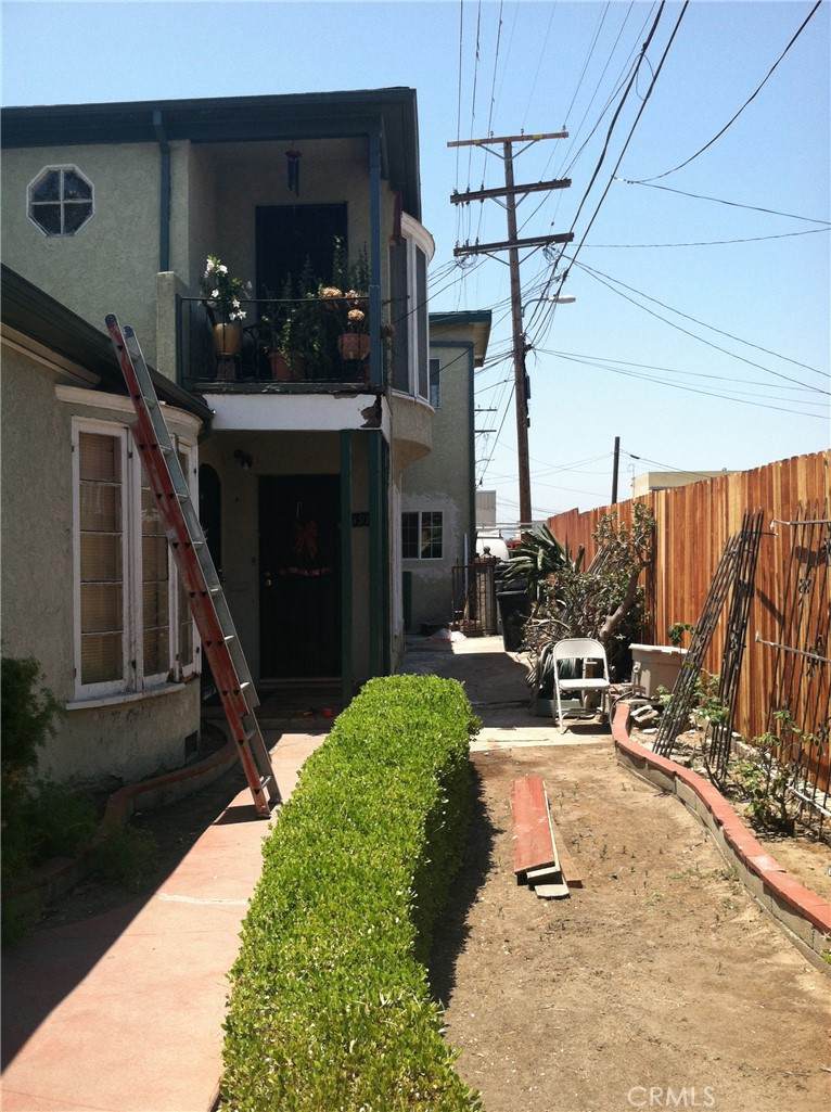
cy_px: 556
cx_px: 416
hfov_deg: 40.6
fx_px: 1123
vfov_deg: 52.7
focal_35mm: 35
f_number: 2.8
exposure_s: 1/857
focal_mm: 3.85
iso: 80
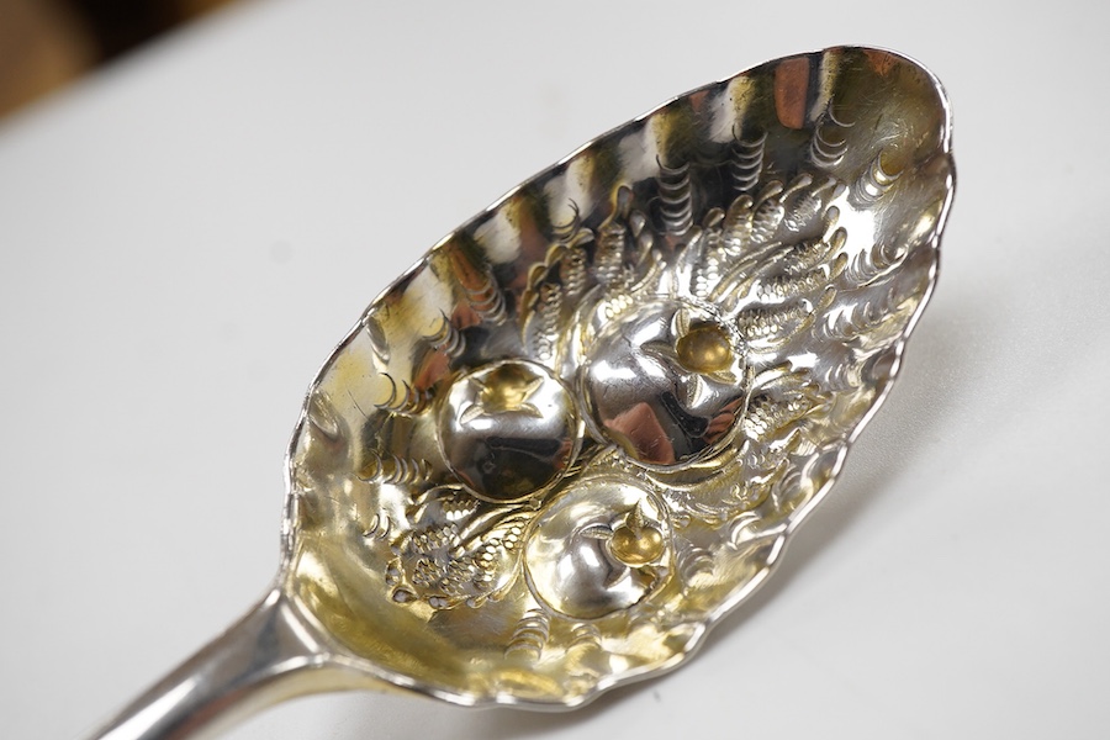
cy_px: 370
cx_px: 555
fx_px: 1387
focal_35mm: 45
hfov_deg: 43.6
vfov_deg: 29.9
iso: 800
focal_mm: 30
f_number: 10
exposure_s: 1/125
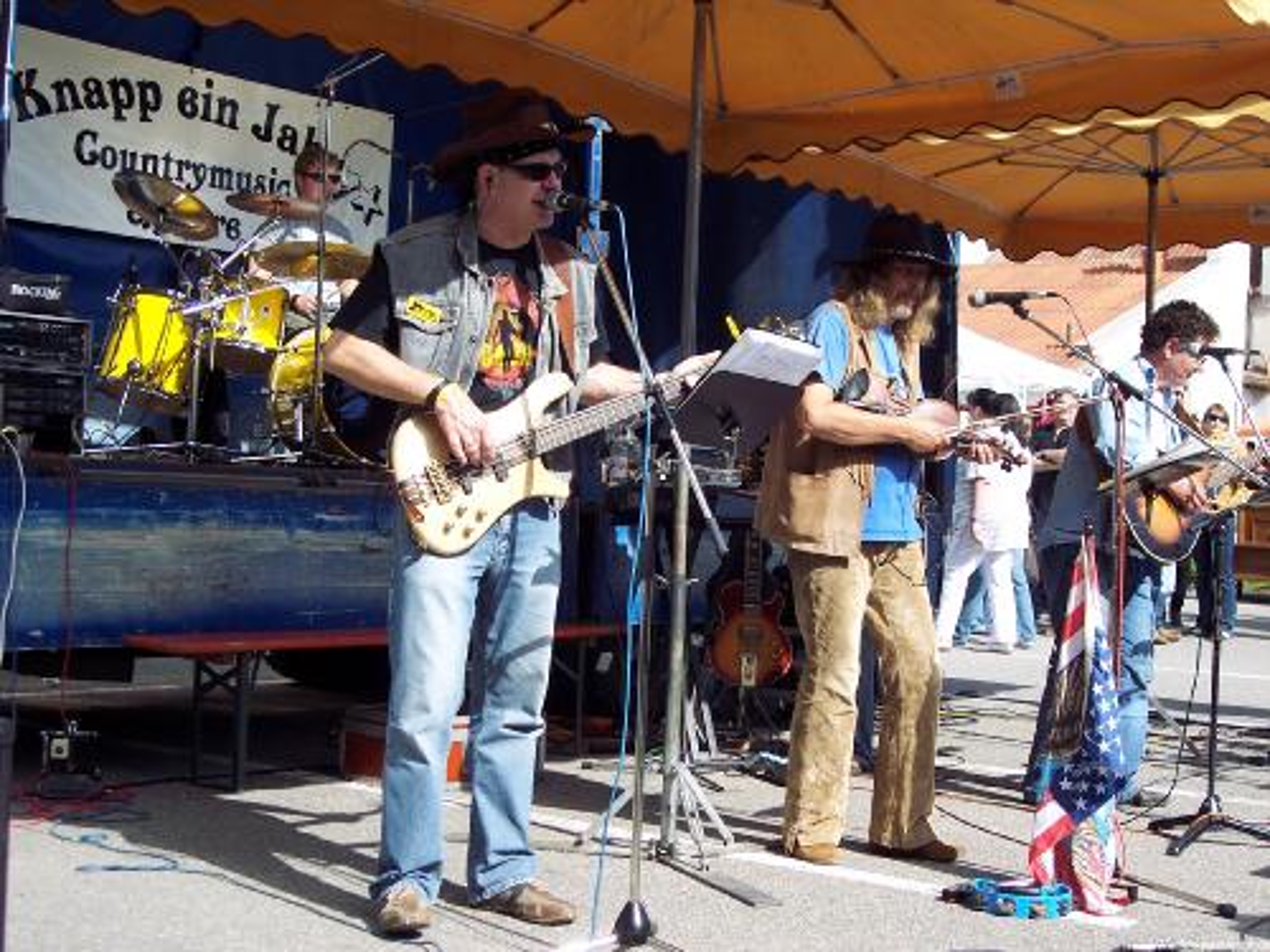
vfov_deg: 28.0
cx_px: 635
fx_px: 1908
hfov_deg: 36.8
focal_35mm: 52
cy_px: 476
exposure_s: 1/500
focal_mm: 10.7
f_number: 4
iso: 100
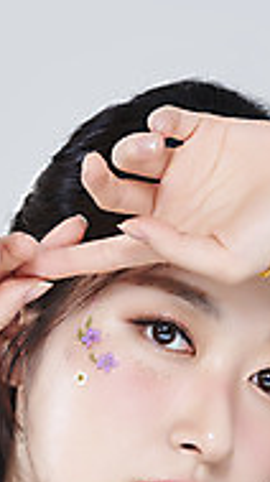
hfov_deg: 5.2
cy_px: 454
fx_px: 2972
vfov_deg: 9.2
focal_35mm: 233
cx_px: 146
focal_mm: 105
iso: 64
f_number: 11
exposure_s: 1/125
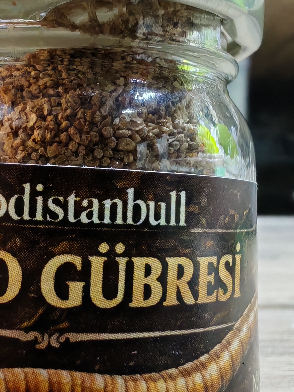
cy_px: 184
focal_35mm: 45
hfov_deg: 31.5
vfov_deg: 42.1
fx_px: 510
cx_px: 67
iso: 200
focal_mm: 1.96
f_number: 2.2
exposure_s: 1/33
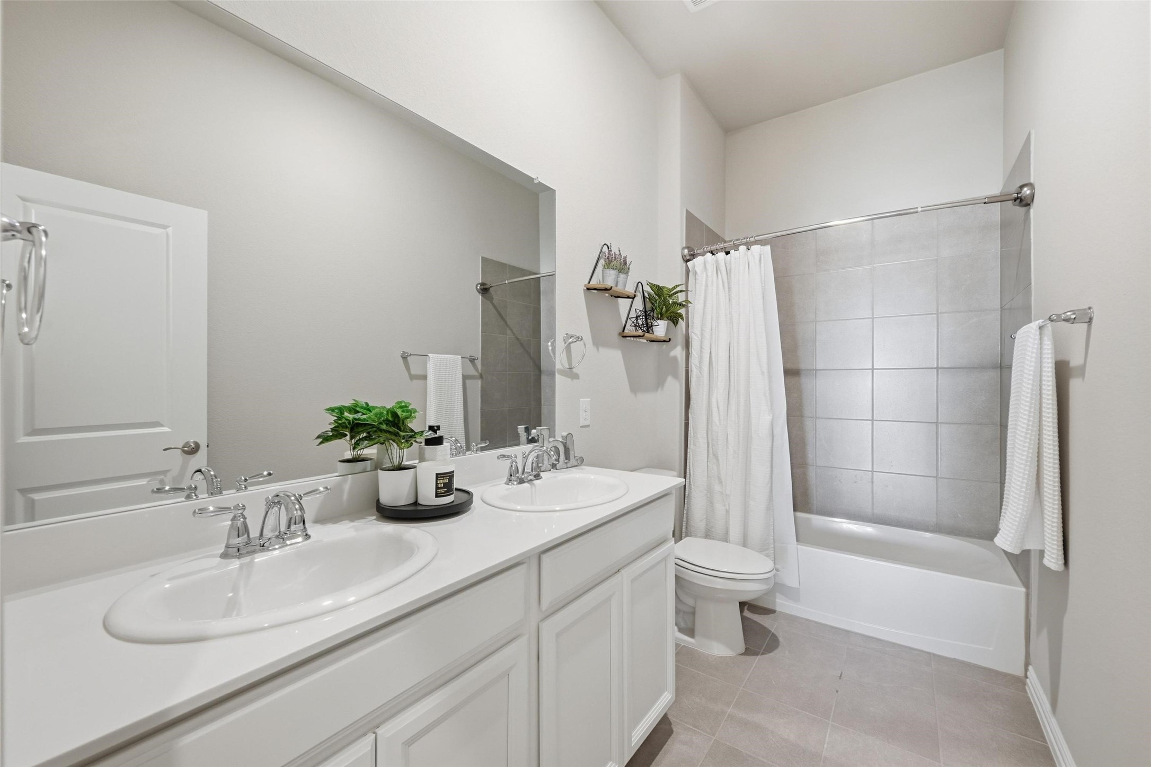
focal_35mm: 14
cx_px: 576
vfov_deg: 81.2
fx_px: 447
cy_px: 384
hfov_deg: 104.3
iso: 400
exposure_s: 1/100
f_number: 9
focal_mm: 14
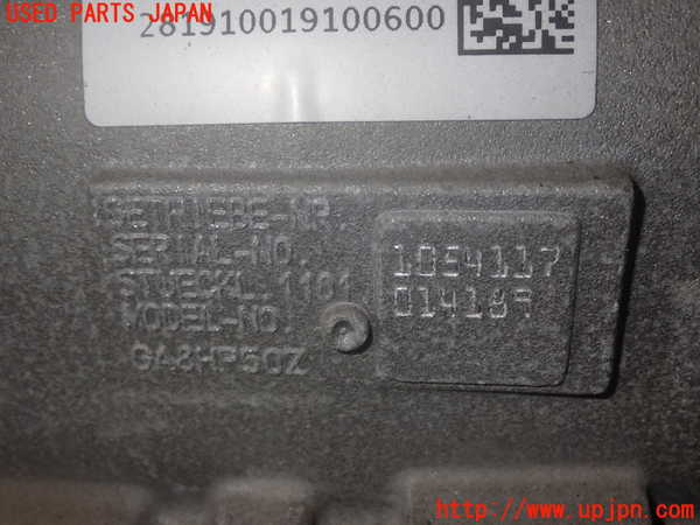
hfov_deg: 40.4
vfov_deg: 30.9
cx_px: 350
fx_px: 950
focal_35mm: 47
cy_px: 262
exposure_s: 1/50
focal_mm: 8.4
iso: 200
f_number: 9
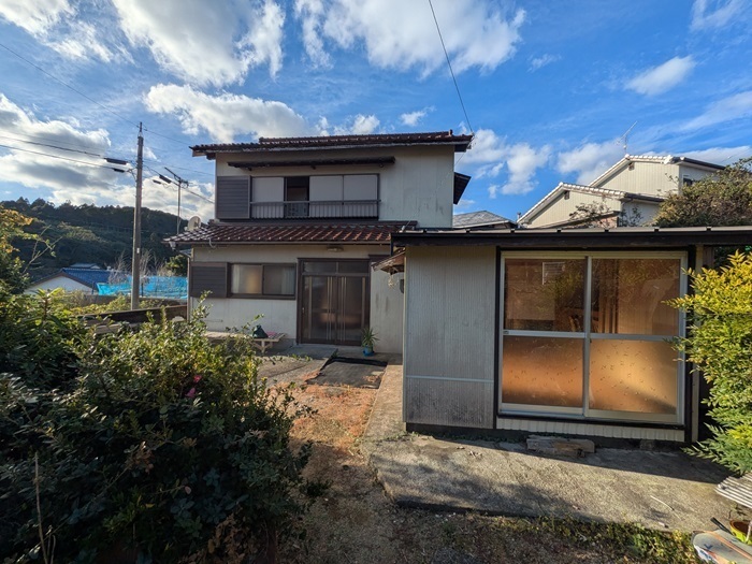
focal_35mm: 14
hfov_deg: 102.1
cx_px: 376
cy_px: 282
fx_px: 304
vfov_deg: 85.7
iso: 44
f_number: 2.2
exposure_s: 1/2469
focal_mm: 1.83
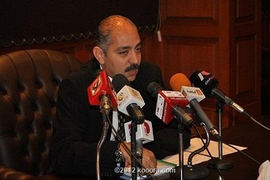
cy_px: 91
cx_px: 145
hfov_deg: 22.7
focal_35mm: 90
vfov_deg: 15.3
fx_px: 671
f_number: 5.6
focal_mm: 55
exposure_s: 1/60
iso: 800
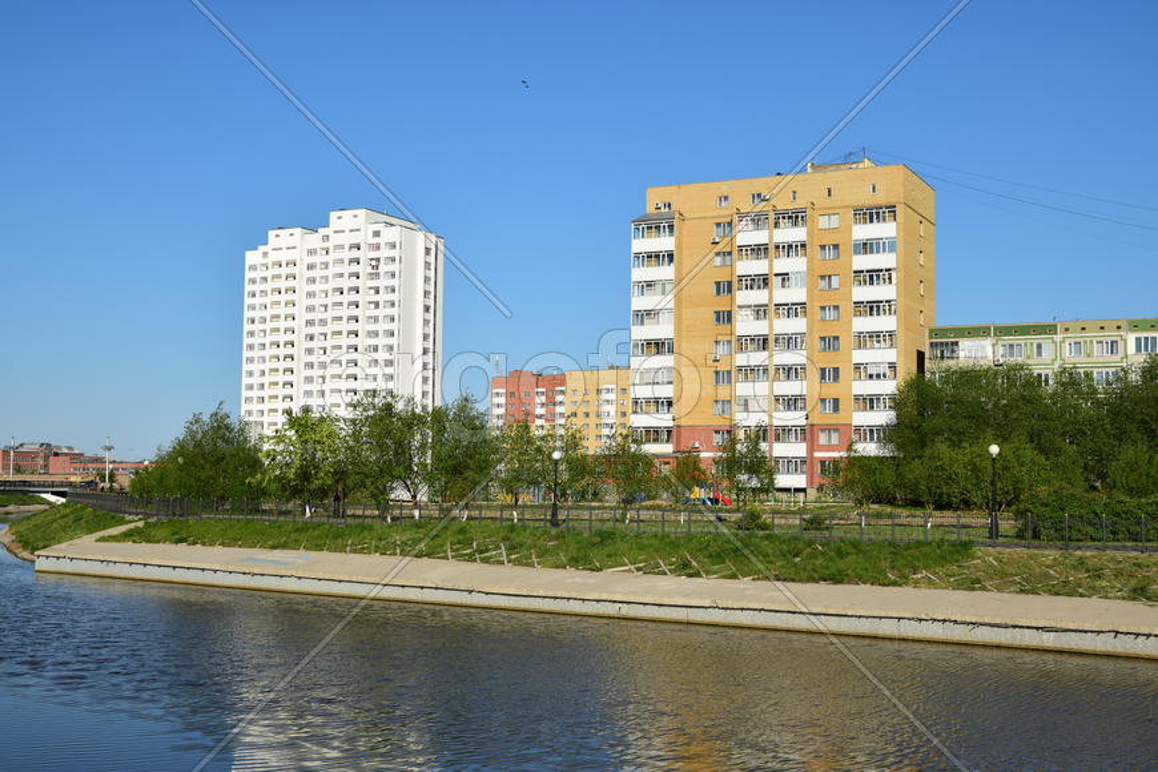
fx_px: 1447
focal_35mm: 45
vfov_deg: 29.9
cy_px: 386
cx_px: 579
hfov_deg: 43.6
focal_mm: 30
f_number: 8
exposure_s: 1/320
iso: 100
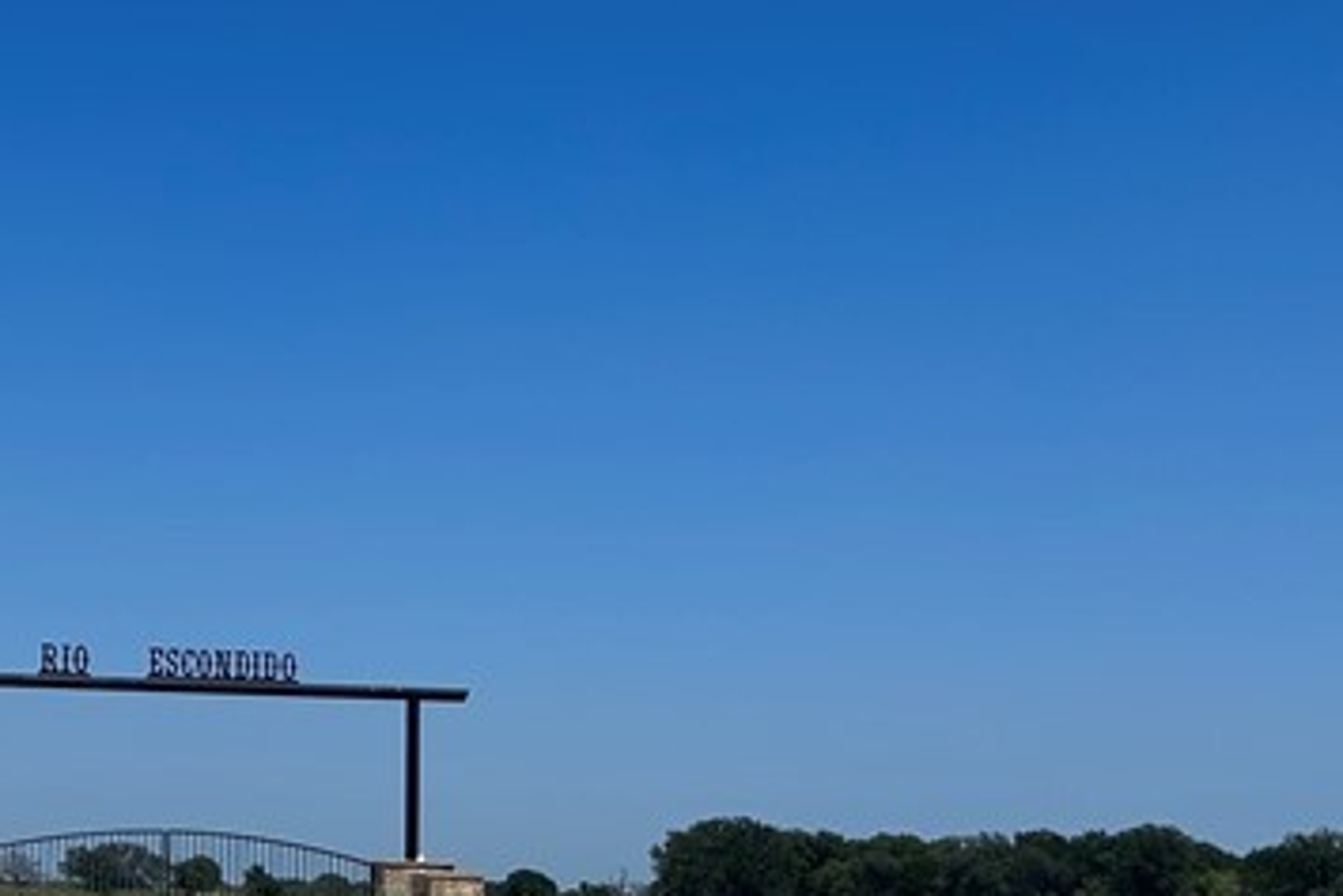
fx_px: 2911
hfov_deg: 25.4
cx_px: 223
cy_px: 601
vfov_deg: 17.5
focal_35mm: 78
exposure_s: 1/11364
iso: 50
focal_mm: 5.7
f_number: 1.5
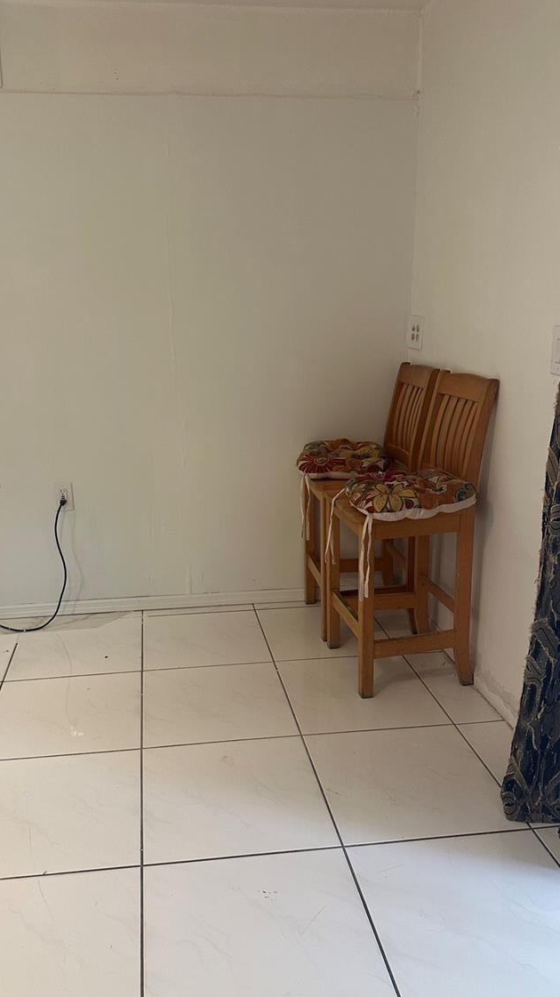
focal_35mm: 28
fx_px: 740
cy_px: 486
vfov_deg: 67.9
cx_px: 235
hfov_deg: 41.3
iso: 200
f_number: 1.78
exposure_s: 1/60
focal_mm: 6.86
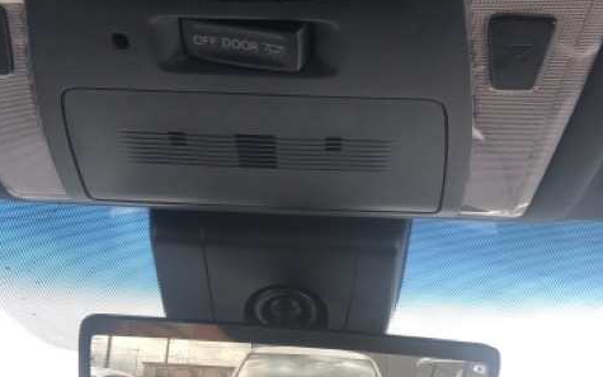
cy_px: 217
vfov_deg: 31.9
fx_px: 657
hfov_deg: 49.3
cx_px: 300
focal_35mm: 40
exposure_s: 1/60
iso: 25
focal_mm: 3.99
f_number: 1.8
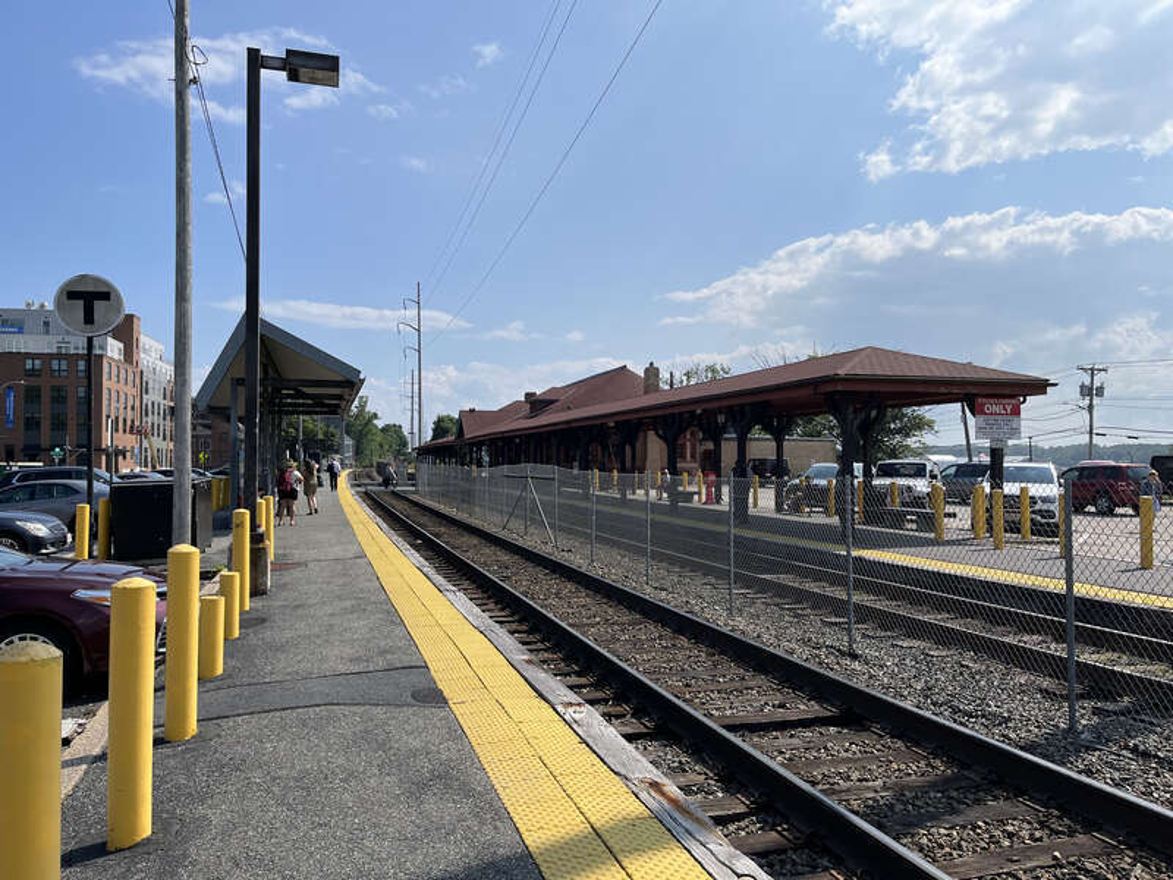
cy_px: 440
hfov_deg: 67.3
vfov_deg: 53.1
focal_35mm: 26
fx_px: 881
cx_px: 586
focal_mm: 5.1
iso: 50
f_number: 1.6
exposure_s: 1/6173
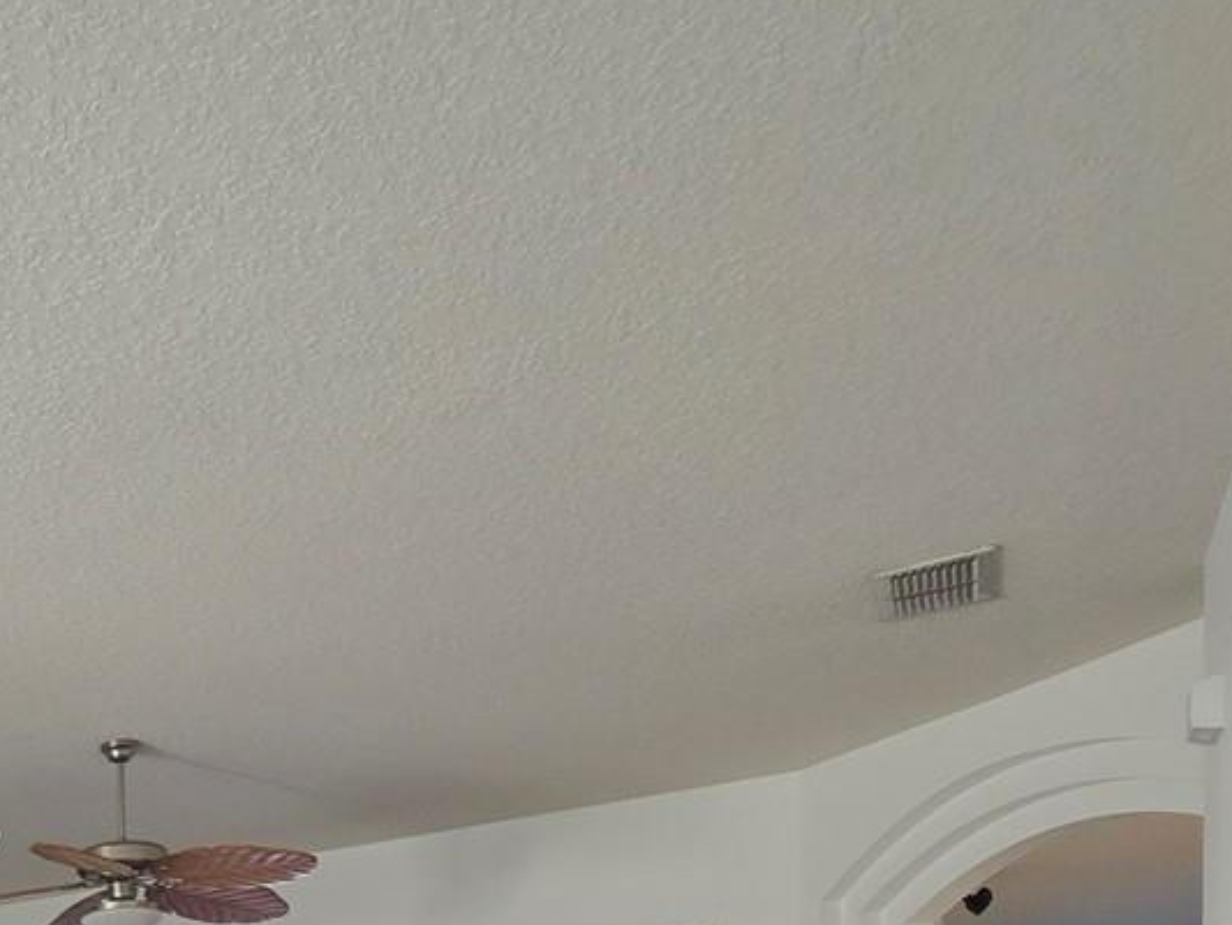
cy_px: 1249
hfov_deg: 38.6
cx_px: -157
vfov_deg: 28.8
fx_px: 1388
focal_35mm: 39
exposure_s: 1/60.2
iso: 64
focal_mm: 2.2
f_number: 2.2
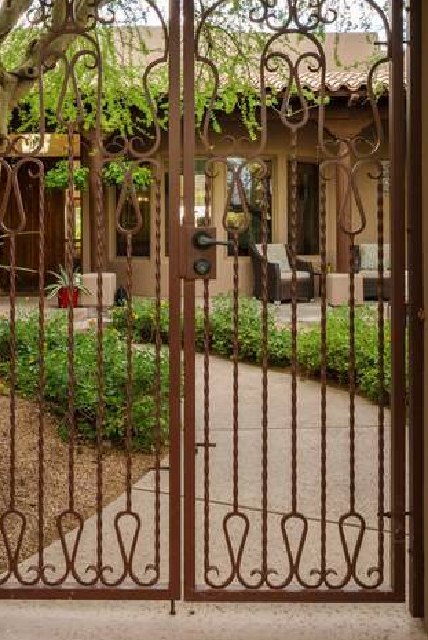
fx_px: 587
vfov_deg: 56.7
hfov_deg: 40.0
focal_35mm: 33
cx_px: 184
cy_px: 253
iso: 100
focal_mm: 16
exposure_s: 1/4
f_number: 8
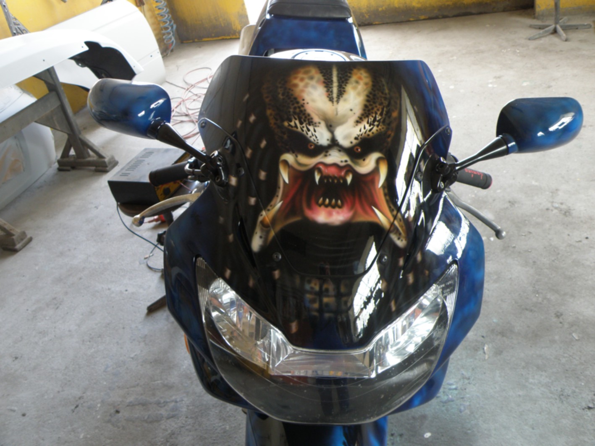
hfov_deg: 52.6
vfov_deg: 40.7
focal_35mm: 35
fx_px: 602
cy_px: 223
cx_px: 298
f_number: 3.2
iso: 125
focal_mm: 6.32
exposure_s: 1/10
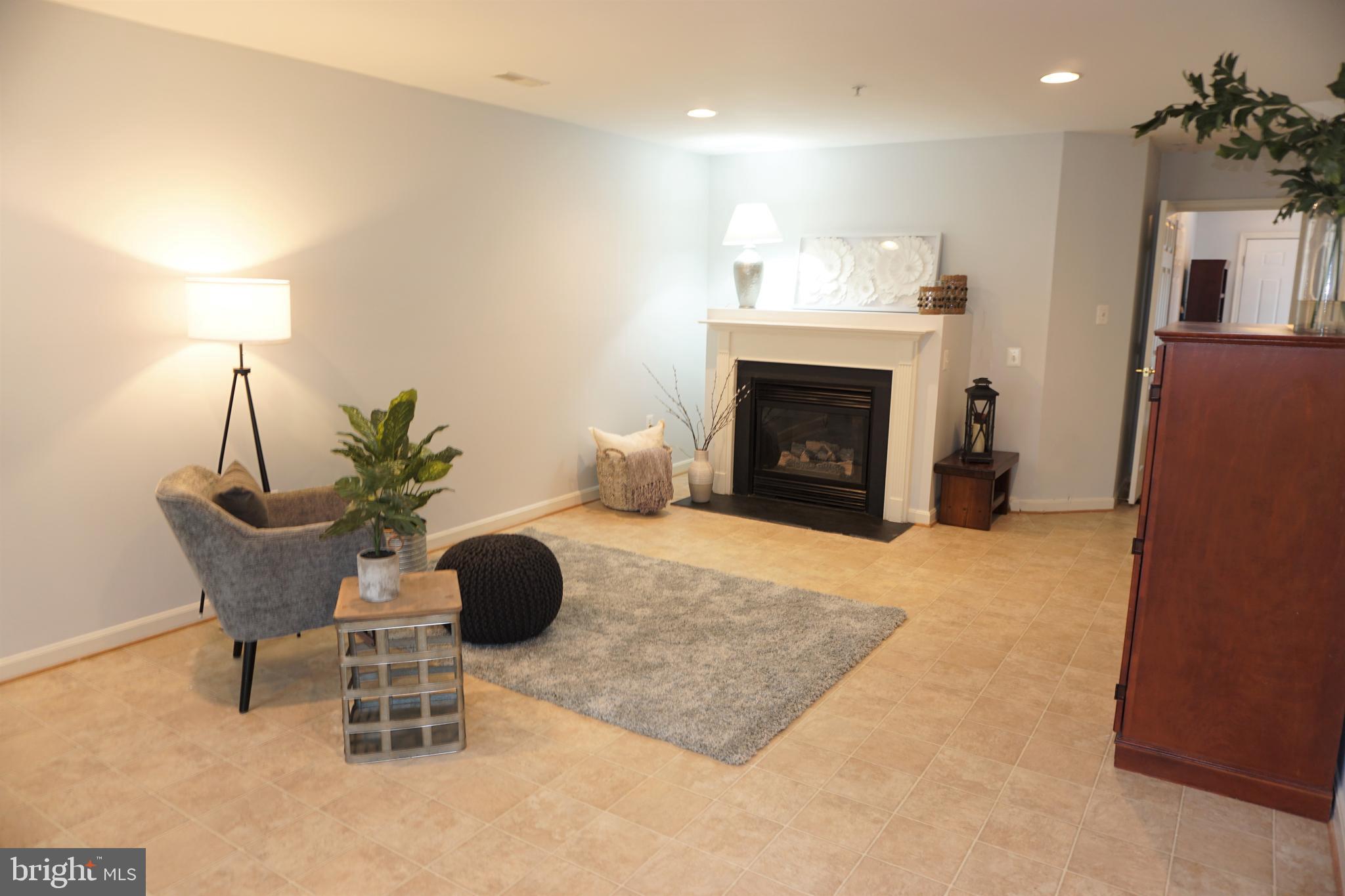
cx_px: 672
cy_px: 448
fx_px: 897
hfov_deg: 73.7
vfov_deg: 53.1
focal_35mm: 24
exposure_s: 1/5
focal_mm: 16
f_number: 3.5
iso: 125
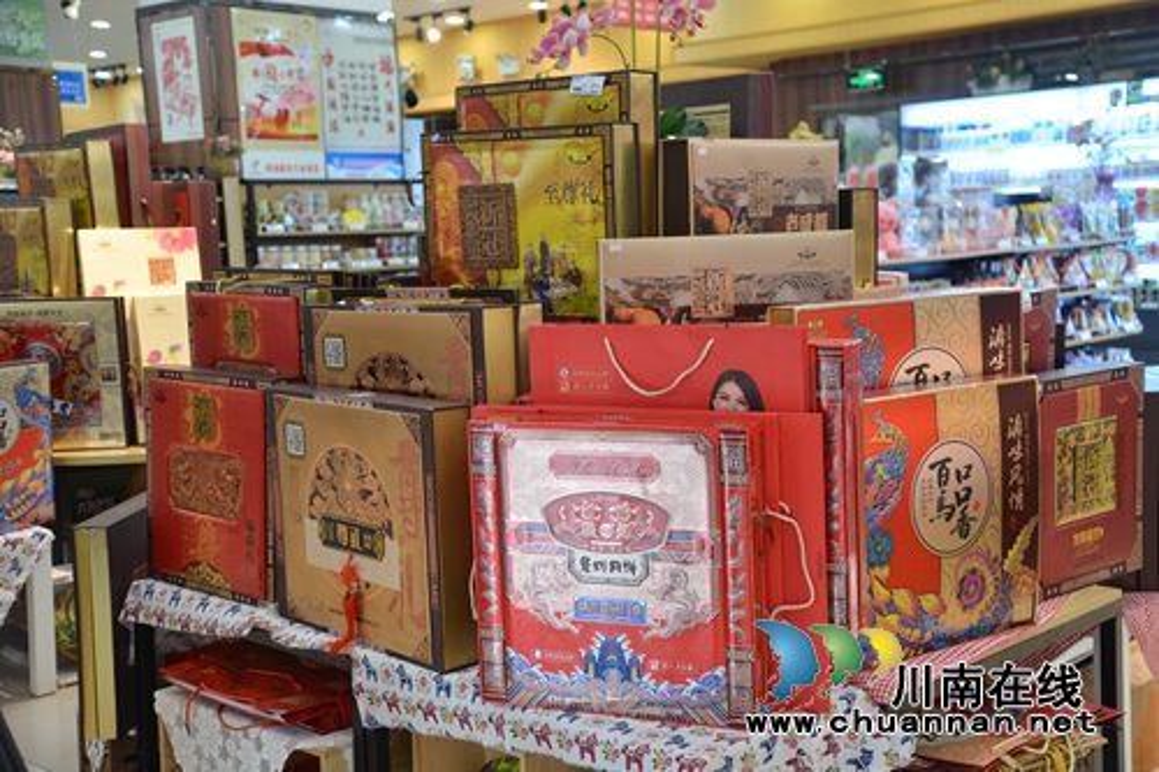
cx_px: 580
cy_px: 386
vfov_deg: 29.8
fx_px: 1448
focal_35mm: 45
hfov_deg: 43.6
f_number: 4.2
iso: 800
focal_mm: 45
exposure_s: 1/60
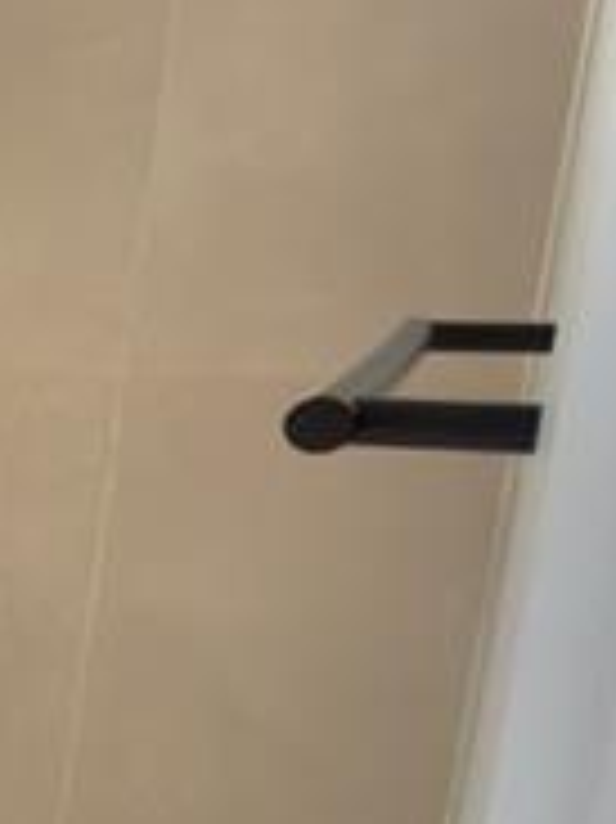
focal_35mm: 92
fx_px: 2185
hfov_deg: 10.1
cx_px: -1380
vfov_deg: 21.0
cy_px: 671
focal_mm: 2.22
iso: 64
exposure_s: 1/120
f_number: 2.2
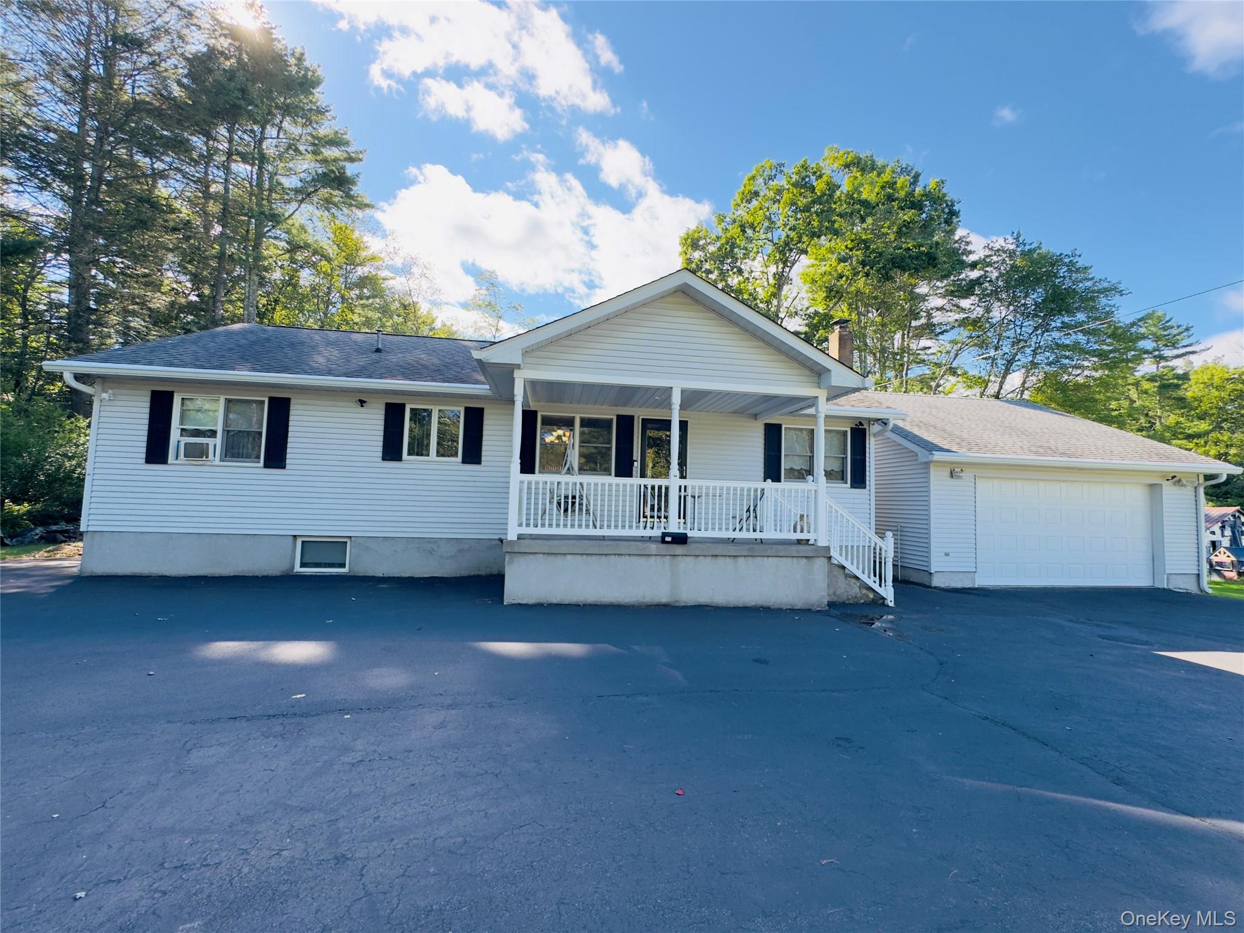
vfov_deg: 85.7
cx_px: 622
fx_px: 503
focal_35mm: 14
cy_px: 466
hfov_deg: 102.1
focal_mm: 2.22
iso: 40
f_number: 2.2
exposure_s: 1/289
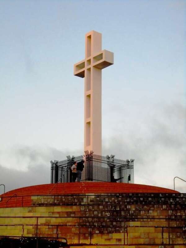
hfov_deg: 18.7
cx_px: 93
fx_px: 566
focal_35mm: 79
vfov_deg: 24.7
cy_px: 124
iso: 400
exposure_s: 1/250
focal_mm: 14
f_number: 6.1
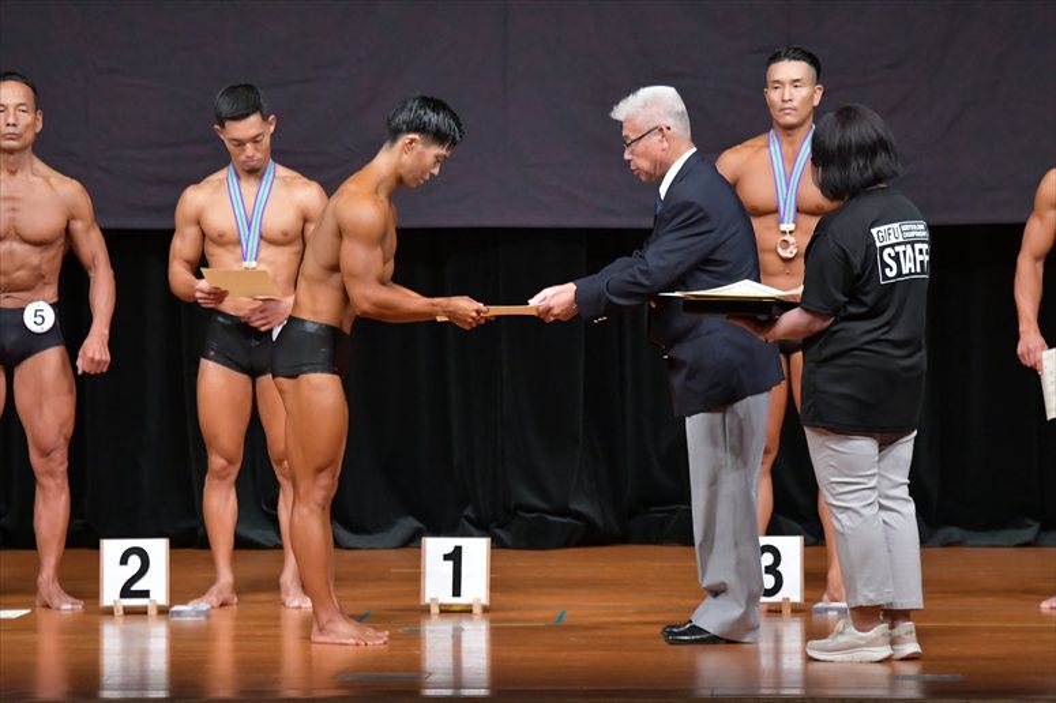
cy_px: 352
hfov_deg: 8.1
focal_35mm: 255
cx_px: 528
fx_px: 7476
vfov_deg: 5.4
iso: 5000
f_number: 5.6
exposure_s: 1/400
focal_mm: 170
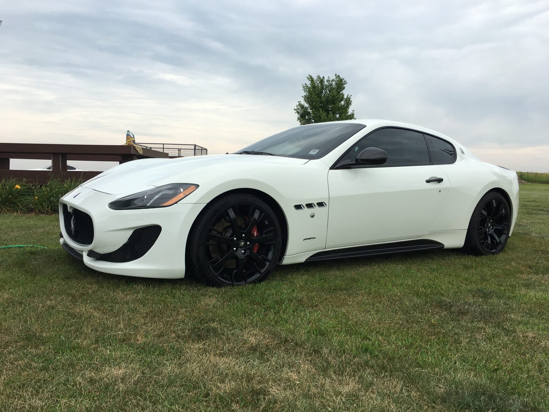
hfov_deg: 61.7
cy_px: 206
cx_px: 274
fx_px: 460
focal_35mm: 29
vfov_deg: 48.2
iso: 25
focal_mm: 4.15
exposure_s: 1/810
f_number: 2.2
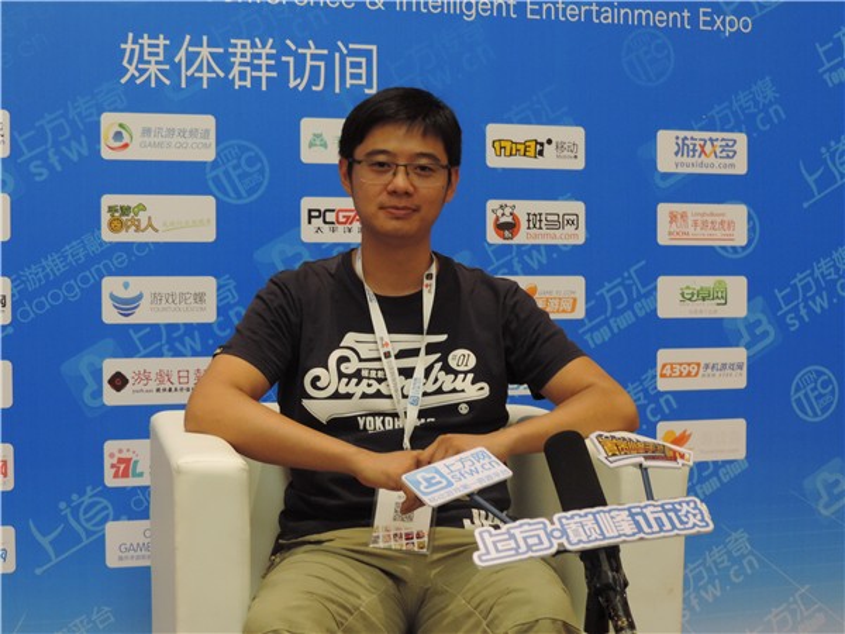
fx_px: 1465
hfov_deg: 32.2
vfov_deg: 24.4
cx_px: 422
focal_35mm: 60
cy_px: 317
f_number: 3.7
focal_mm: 10.7
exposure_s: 1/15
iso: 640
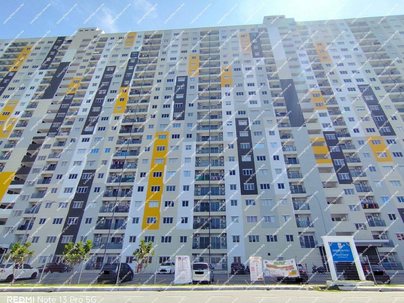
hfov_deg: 94.5
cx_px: 202
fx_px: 187
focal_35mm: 16
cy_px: 152
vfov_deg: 78.1
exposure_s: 1/2567
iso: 50
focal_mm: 1.65
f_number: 2.2
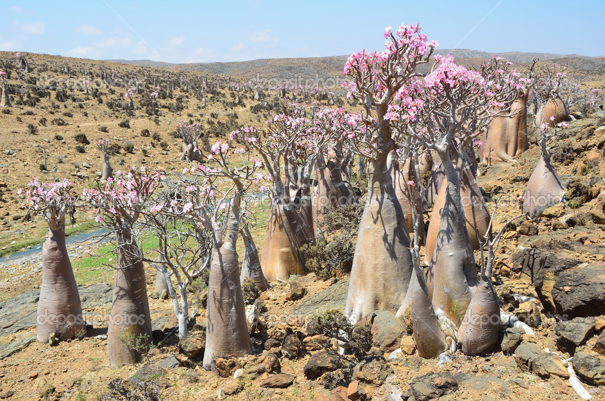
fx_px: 604
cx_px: 302
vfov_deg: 36.7
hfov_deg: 53.2
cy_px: 200
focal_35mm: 36
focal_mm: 24
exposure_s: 1/160
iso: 100
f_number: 10
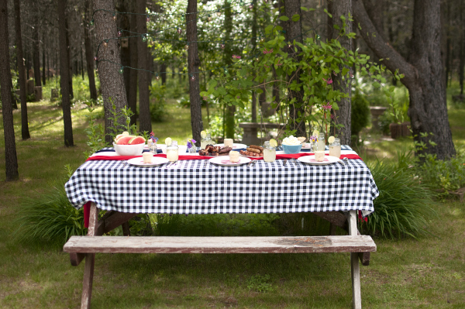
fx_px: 678
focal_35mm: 52
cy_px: 154
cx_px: 232
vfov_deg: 25.7
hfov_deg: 37.9
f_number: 1.8
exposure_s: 1/4000
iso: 400
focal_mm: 35
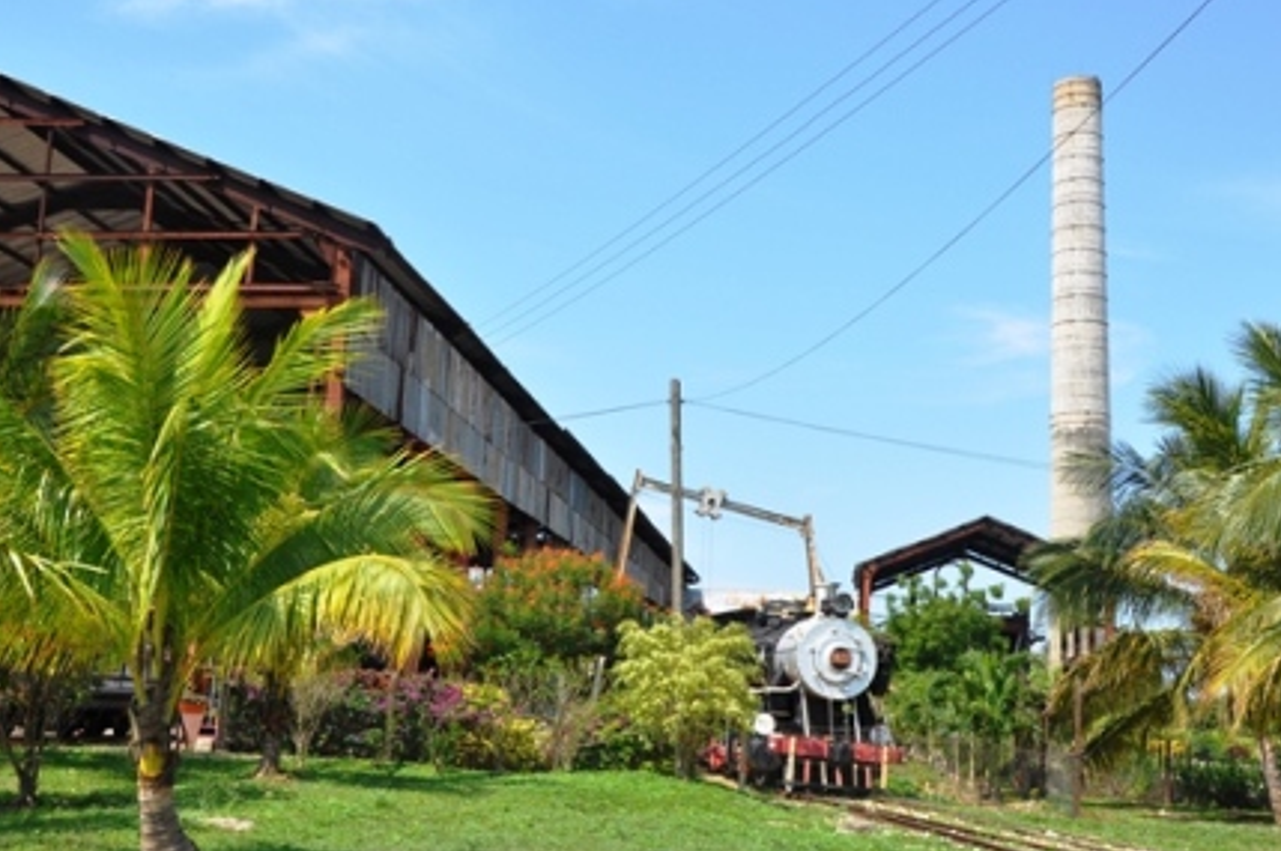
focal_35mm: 44
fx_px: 1549
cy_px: 411
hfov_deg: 44.9
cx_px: 651
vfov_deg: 30.7
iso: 200
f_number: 13
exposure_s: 1/160
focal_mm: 25
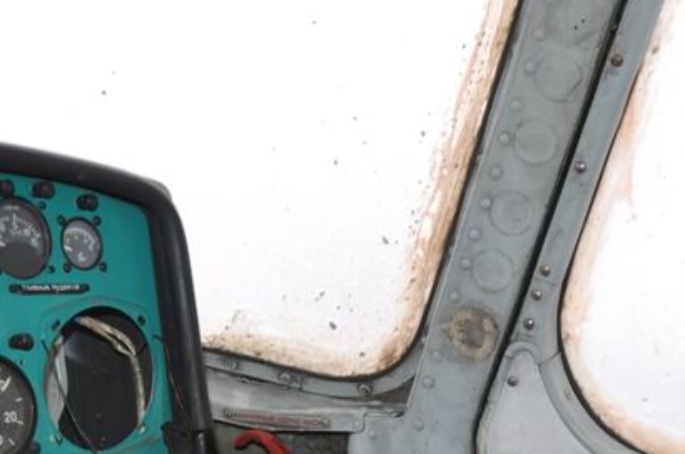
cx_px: 588
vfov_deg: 16.0
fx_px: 1511
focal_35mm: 80
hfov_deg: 24.9
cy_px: 626
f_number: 4
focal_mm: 17
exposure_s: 1/100
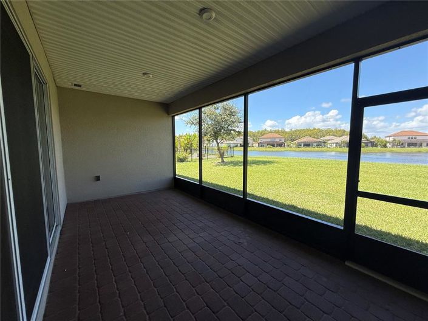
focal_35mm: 14
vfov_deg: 85.6
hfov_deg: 102.1
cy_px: 160
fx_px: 173
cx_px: 214
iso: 50
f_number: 2.2
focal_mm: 2.22
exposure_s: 1/482
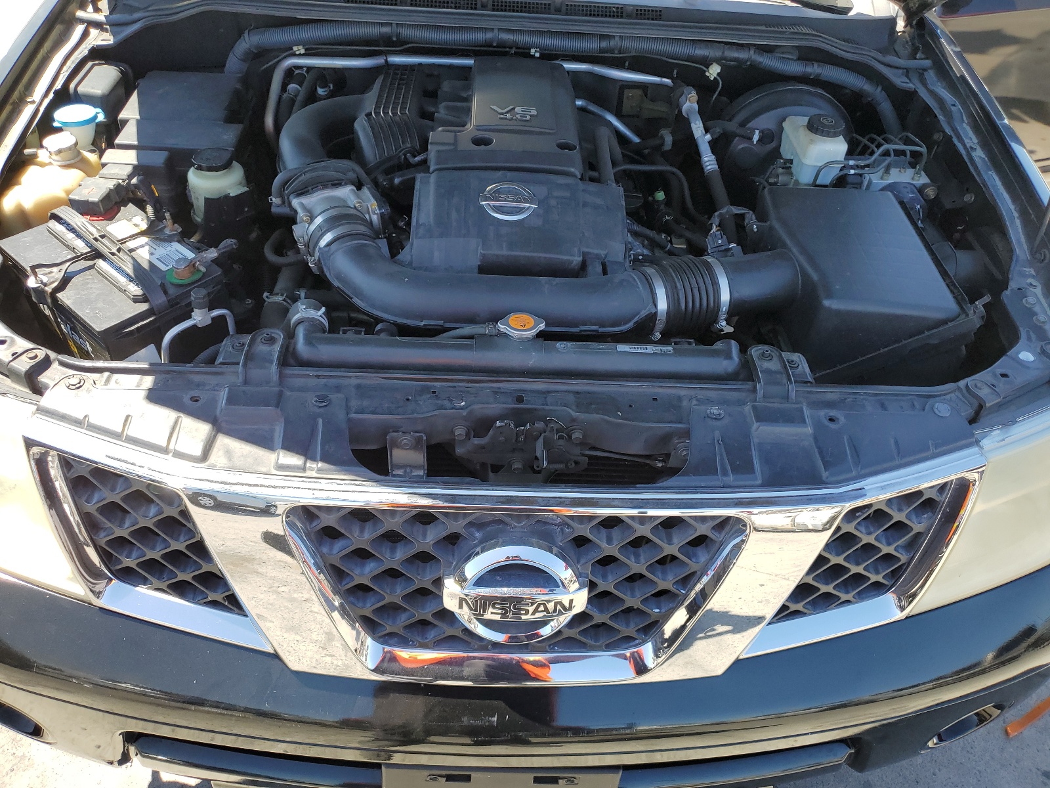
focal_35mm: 26
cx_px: 525
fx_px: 789
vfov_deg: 53.1
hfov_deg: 67.3
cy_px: 394
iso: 50
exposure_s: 1/667
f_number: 1.5
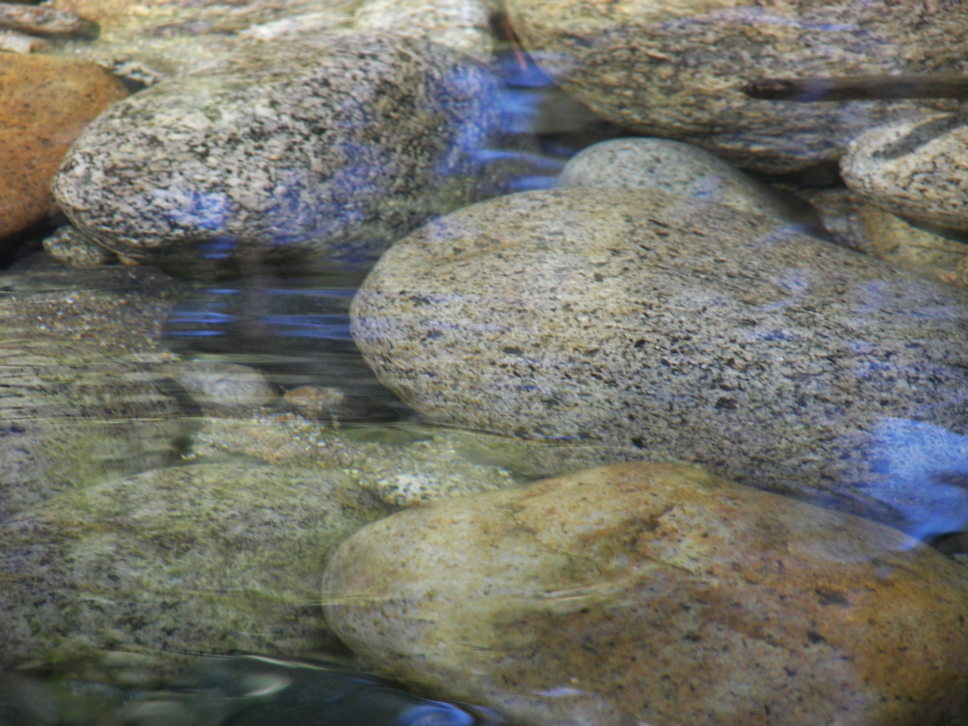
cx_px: 484
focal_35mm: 362
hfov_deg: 5.5
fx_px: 10123
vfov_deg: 4.1
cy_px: 363
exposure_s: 1/100
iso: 64
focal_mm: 60.1
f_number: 3.6
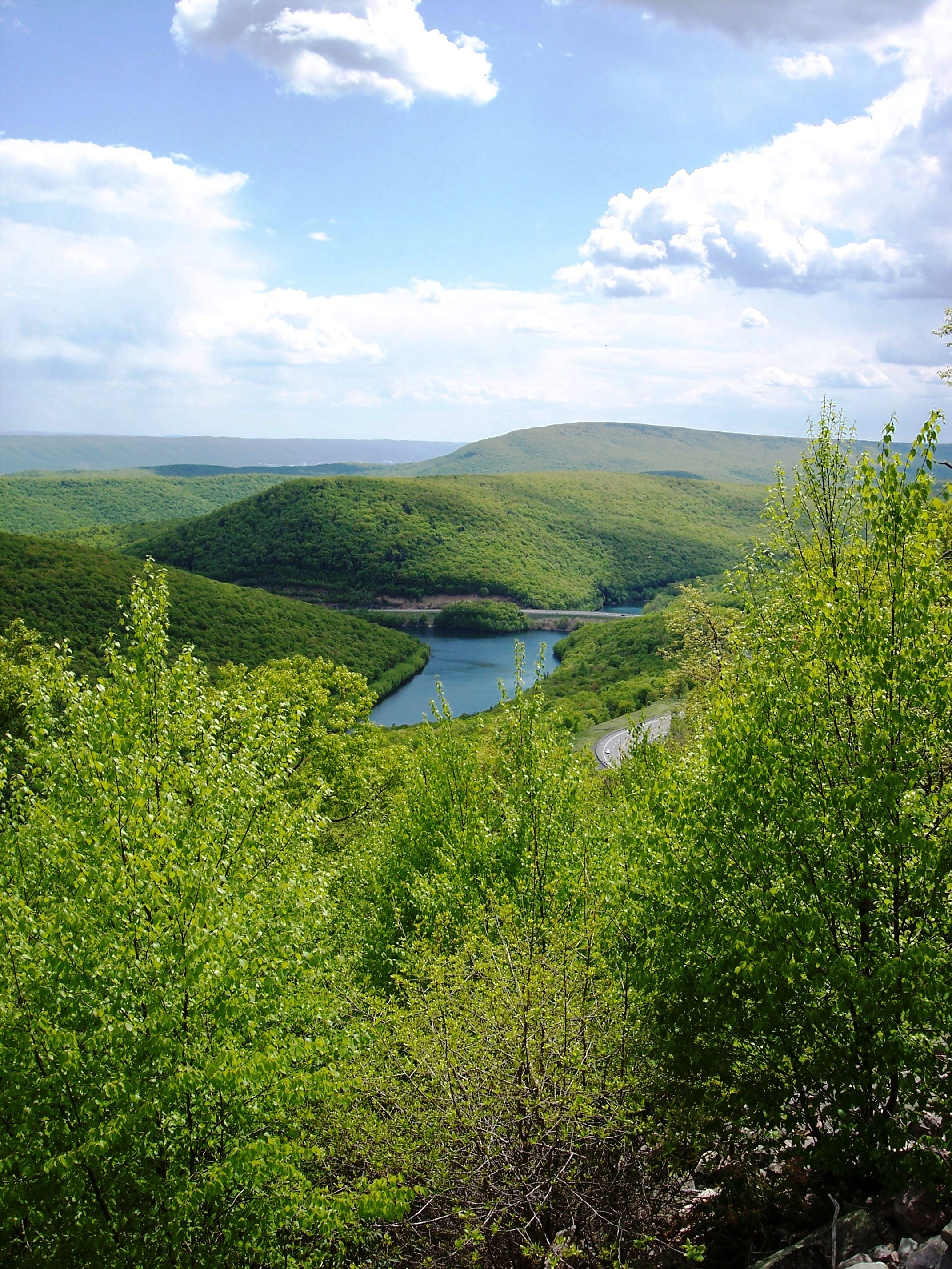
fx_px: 1430
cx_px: 476
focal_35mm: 39
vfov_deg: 47.9
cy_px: 634
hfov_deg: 36.8
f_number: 4
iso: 100
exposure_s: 1/750
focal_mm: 8
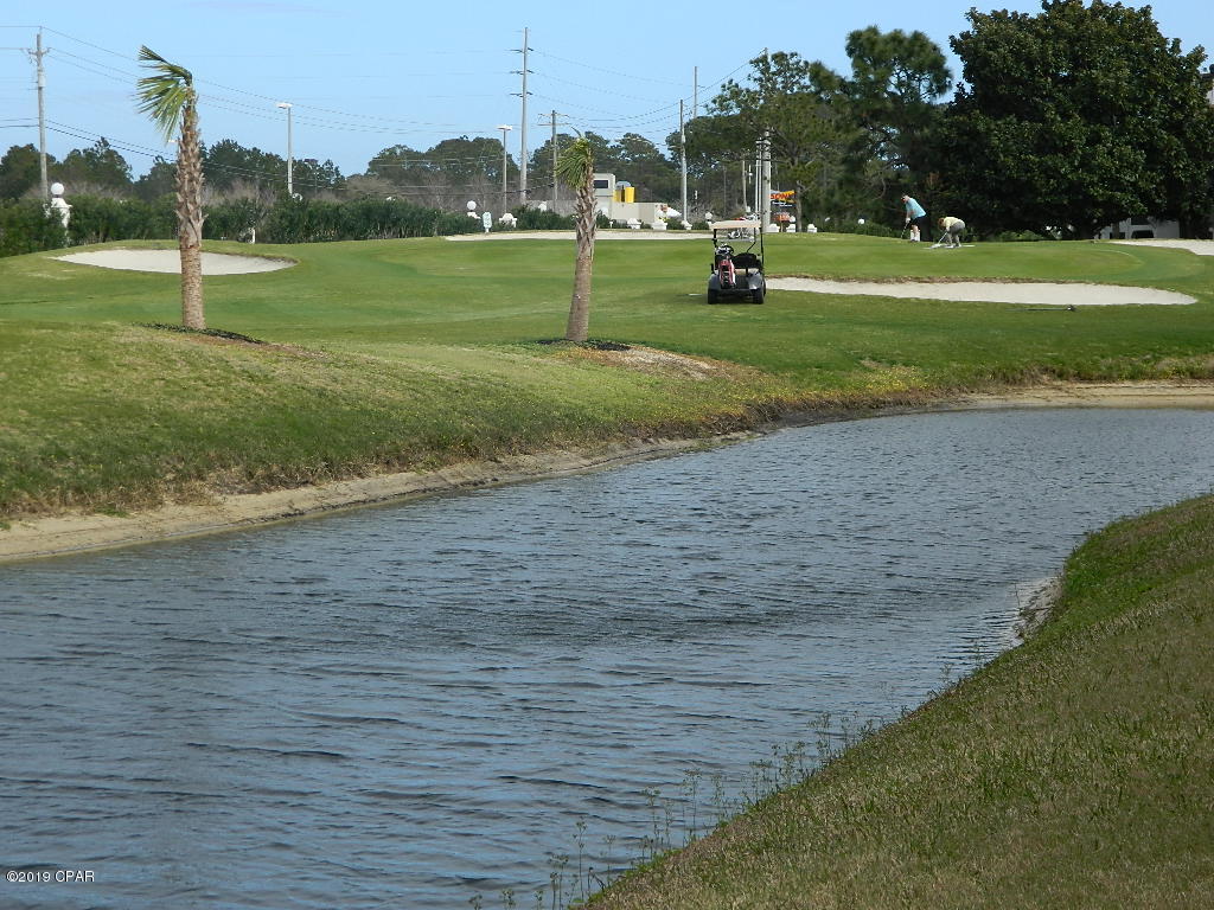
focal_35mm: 84
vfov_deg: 17.6
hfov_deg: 23.3
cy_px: 455
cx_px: 607
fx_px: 2946
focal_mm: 15.1
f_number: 4.2
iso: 80
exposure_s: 1/500
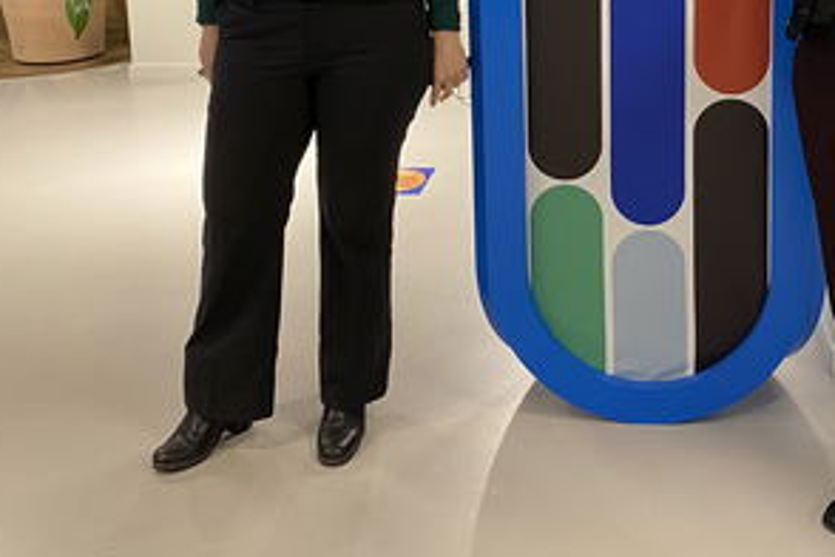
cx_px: 645
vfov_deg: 24.8
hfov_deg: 37.1
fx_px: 1206
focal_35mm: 52
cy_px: 6
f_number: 1.8
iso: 250
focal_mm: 4.25
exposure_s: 1/50
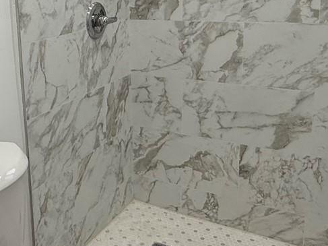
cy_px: 67
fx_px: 436
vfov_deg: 31.1
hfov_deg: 39.9
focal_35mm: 46
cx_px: 75
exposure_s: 1/120
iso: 160
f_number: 2.2
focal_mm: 2.22
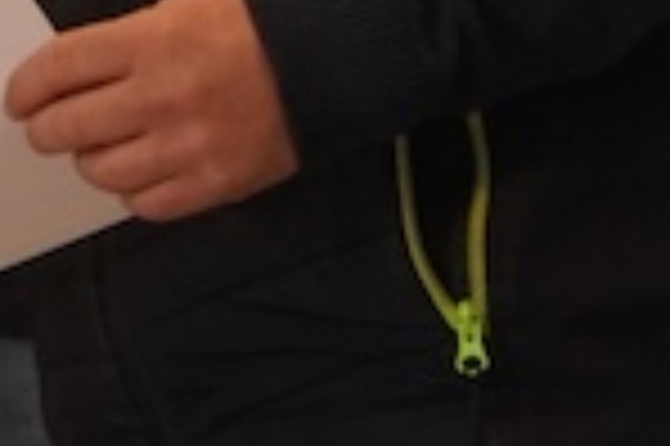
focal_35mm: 848
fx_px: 15759
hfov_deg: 2.4
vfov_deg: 1.6
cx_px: 27
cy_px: -358
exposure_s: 1/200
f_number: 4
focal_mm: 105
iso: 1000
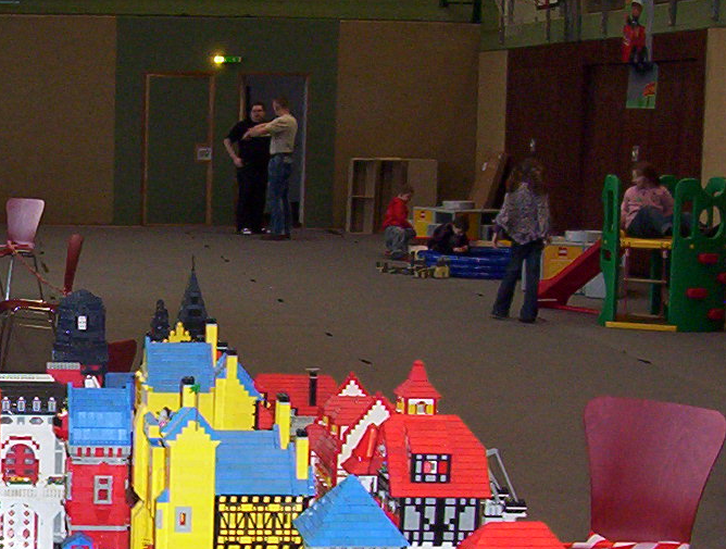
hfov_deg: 18.2
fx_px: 2209
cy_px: 353
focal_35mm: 105
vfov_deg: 14.1
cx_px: -7
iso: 140
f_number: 2.73
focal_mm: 5.77
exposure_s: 1/60
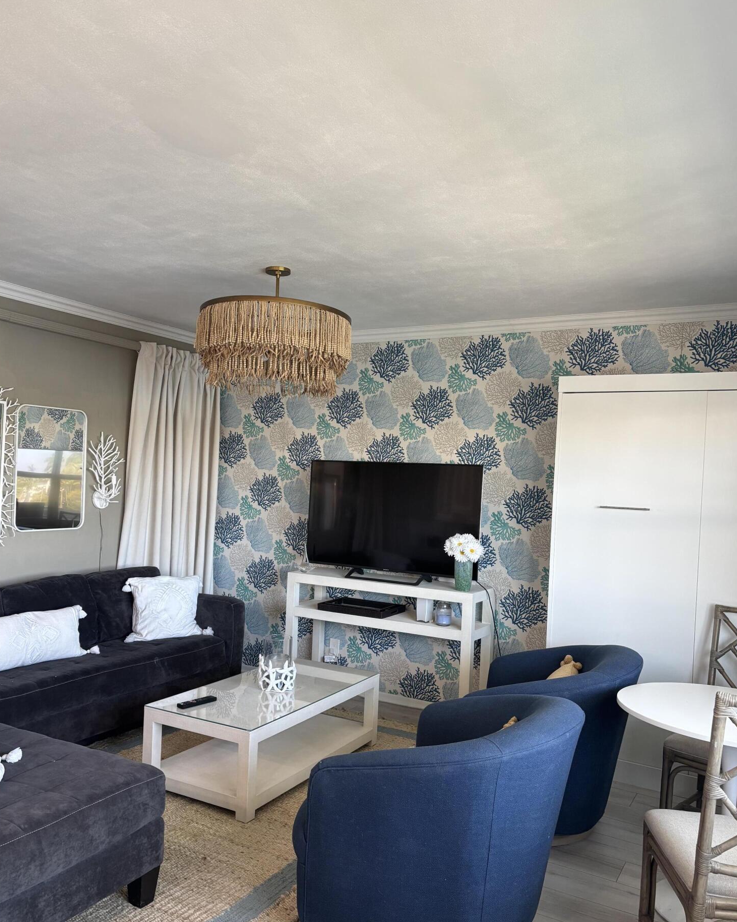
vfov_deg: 62.1
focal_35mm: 28
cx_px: 366
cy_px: 495
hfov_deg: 51.5
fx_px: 764
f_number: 1.6
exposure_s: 1/120
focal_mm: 5.96
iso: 125
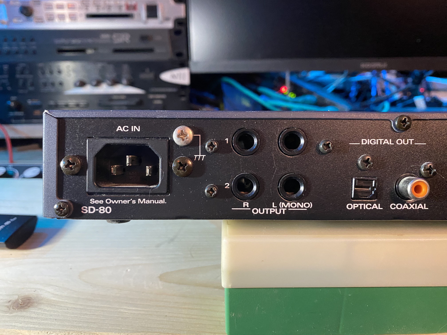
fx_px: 323
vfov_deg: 54.9
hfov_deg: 69.4
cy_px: 168
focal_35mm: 25
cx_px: 224
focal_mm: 4.25
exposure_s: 1/50
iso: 500
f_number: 1.8
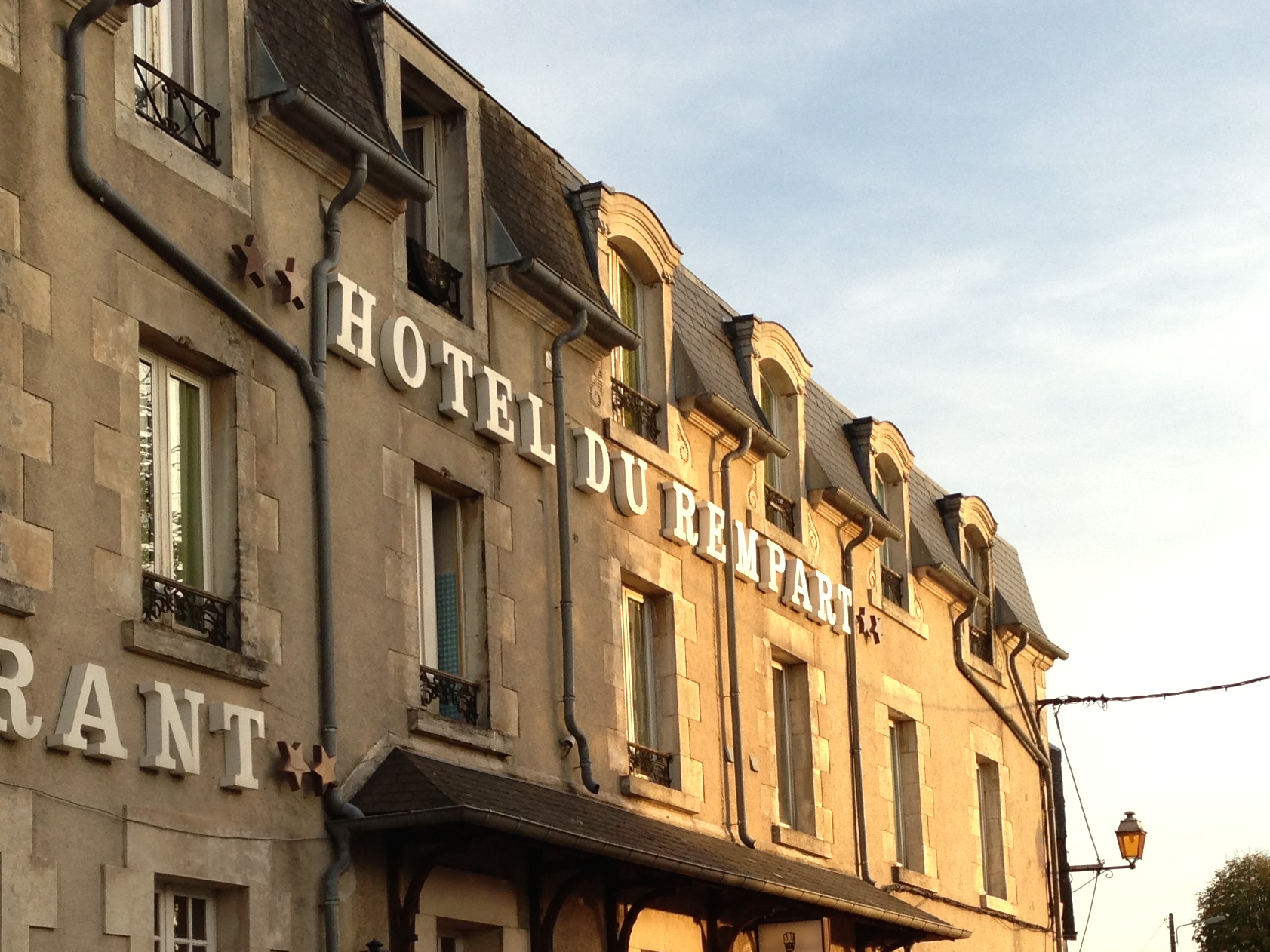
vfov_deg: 22.5
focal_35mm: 64
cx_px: 595
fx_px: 2348
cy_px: 828
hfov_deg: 30.3
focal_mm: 4.13
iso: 64
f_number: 2.4
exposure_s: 1/235
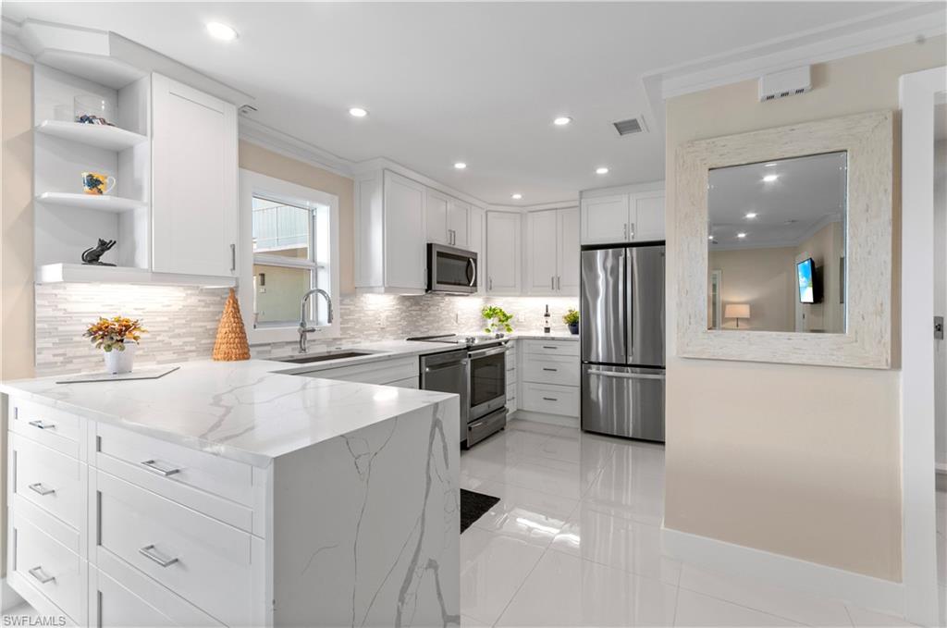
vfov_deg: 77.1
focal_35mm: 15
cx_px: 474
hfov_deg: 100.5
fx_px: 394
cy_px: 314
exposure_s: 1/6
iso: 200
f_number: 10
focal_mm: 10
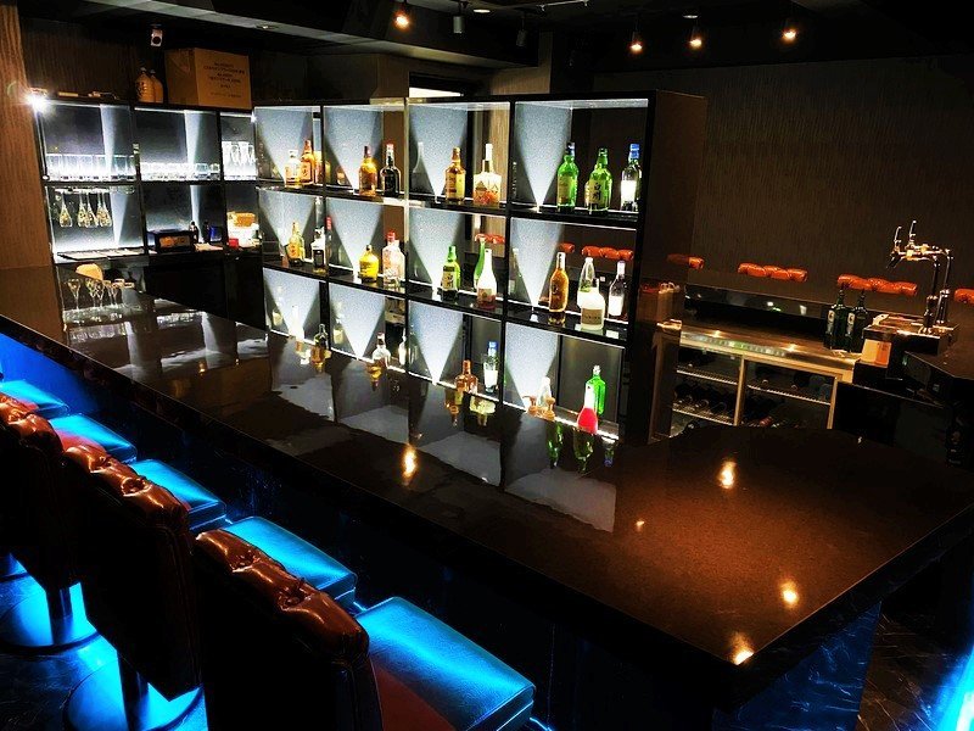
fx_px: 732
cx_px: 487
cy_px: 366
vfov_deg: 53.1
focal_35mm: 26
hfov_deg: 67.3
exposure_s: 1/17
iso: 800
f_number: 1.8
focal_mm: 4.25
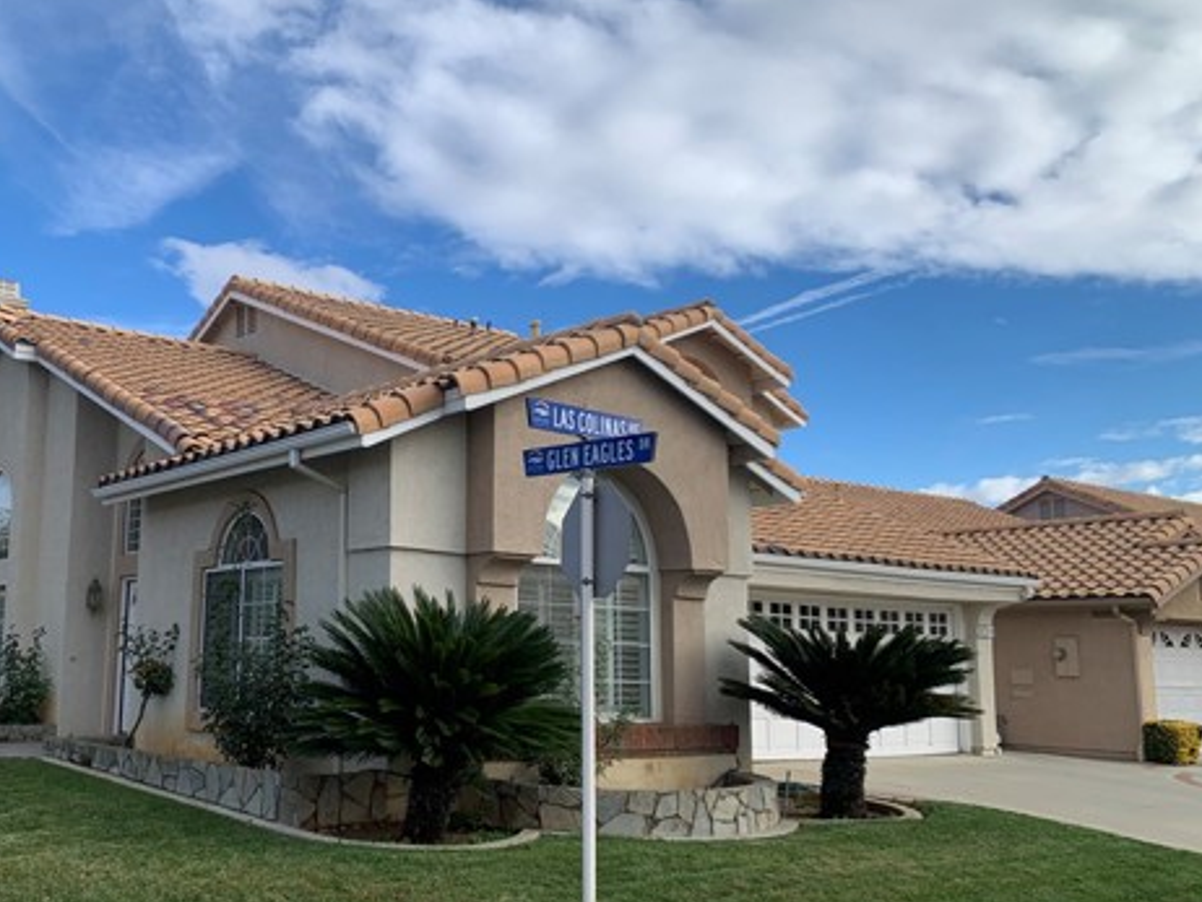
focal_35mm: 36
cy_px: 476
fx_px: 1251
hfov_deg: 50.5
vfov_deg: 39.7
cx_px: 414
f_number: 1.8
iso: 25
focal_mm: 4.25
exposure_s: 1/2160
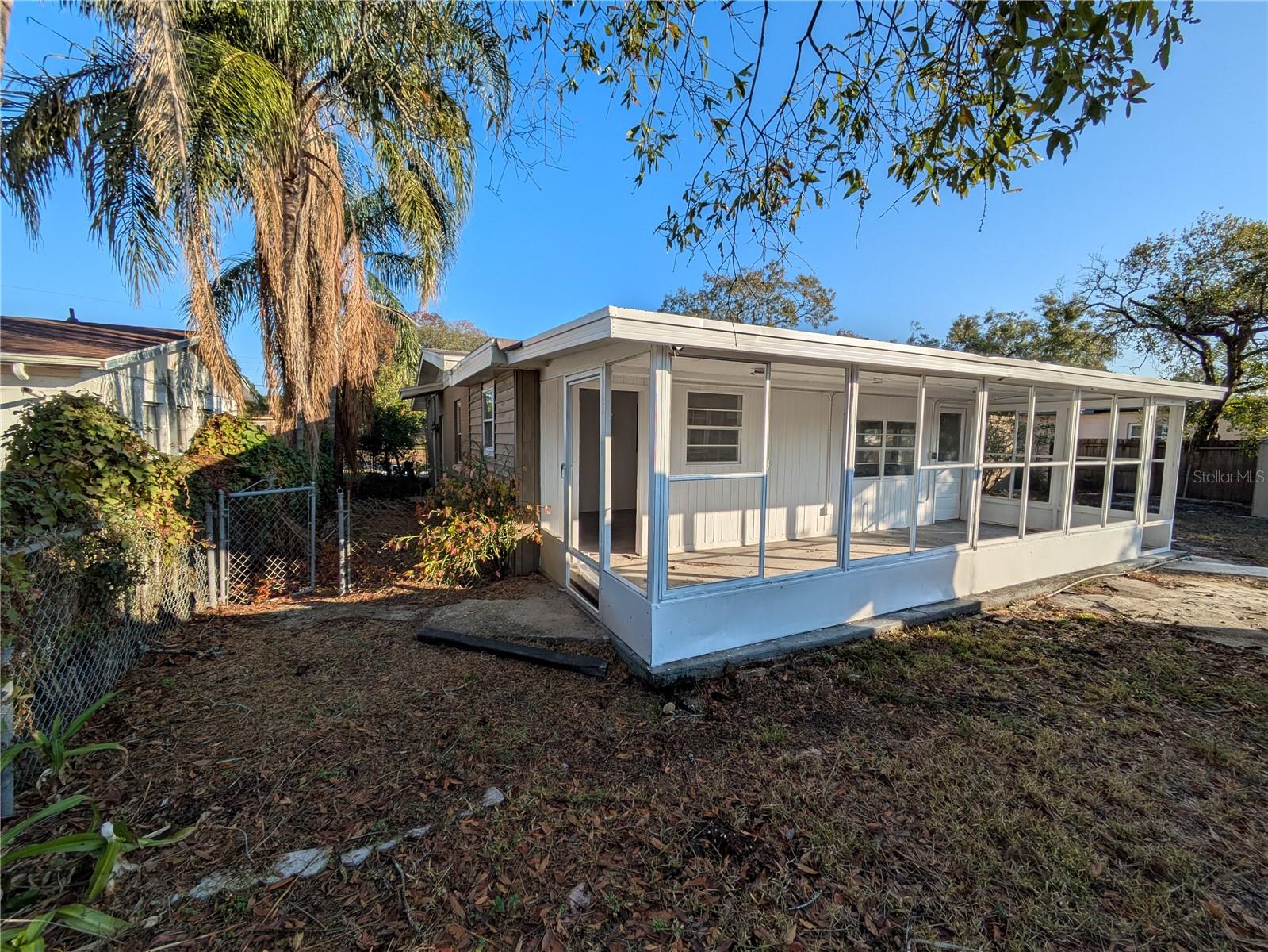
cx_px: 634
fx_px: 513
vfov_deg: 85.7
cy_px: 476
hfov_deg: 102.1
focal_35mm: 14
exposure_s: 1/1658
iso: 49
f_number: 2.2
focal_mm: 1.83
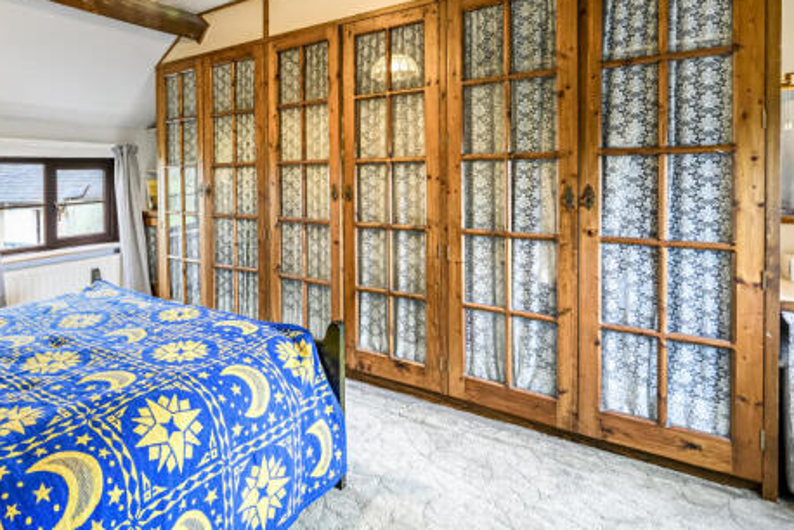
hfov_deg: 80.8
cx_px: 257
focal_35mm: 20
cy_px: 160
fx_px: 441
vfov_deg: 59.9
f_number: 10
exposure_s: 2
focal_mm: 14
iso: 100
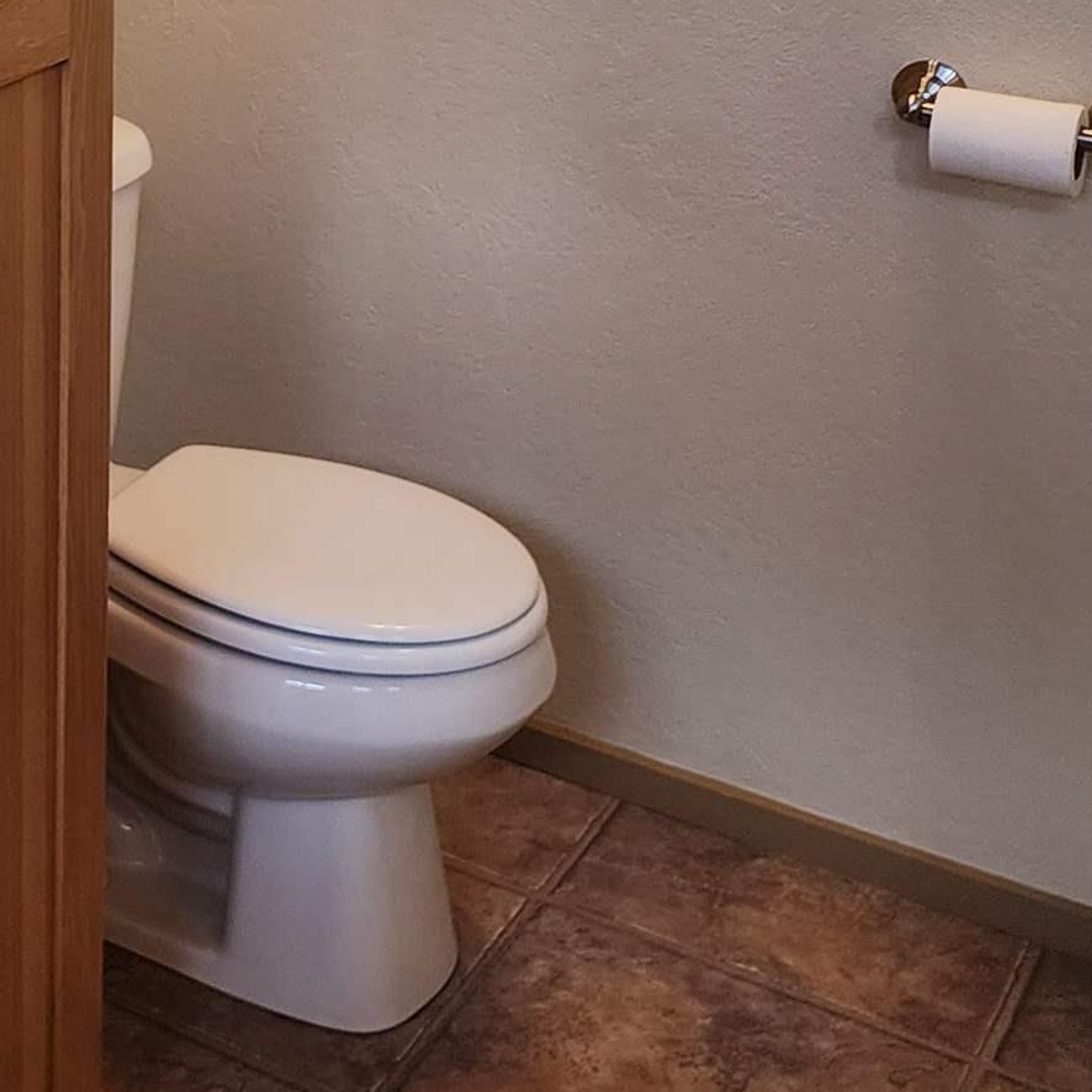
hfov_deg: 22.2
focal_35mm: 71
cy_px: -266
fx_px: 2534
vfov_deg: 22.2
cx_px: -261
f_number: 1.8
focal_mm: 6.4
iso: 100
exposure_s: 1/180
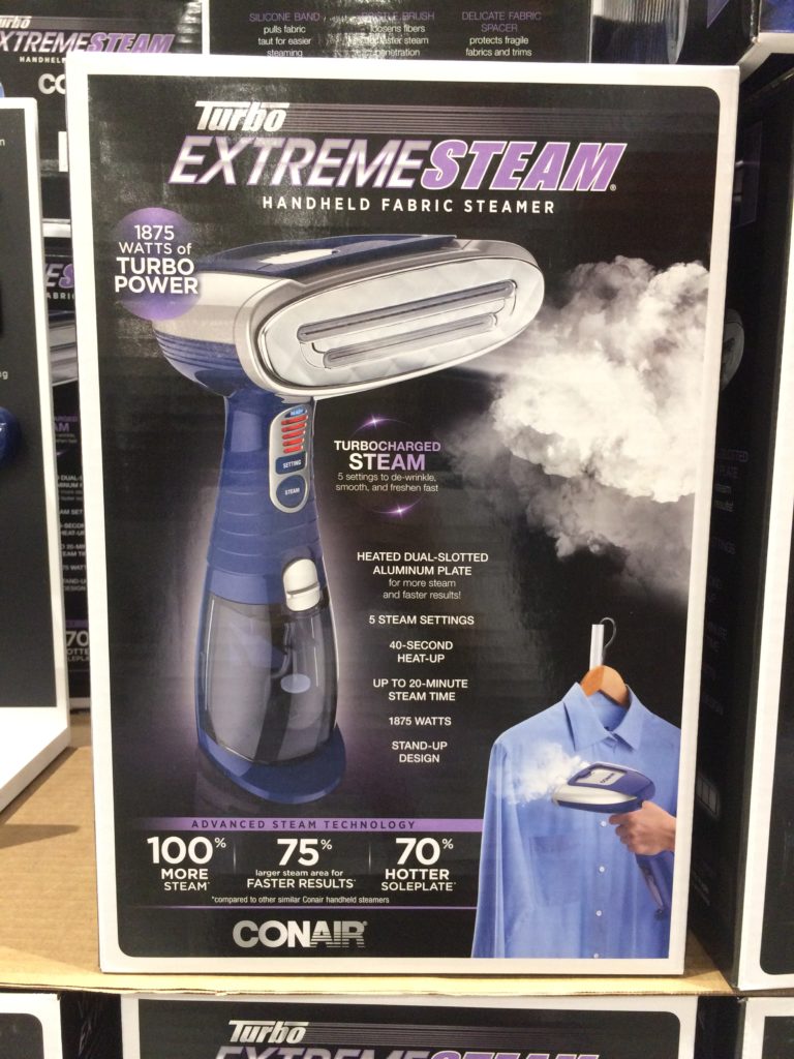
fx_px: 887
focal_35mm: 29
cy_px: 530
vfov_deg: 61.7
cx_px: 397
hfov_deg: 48.2
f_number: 2.2
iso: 200
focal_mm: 4.15
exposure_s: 1/30
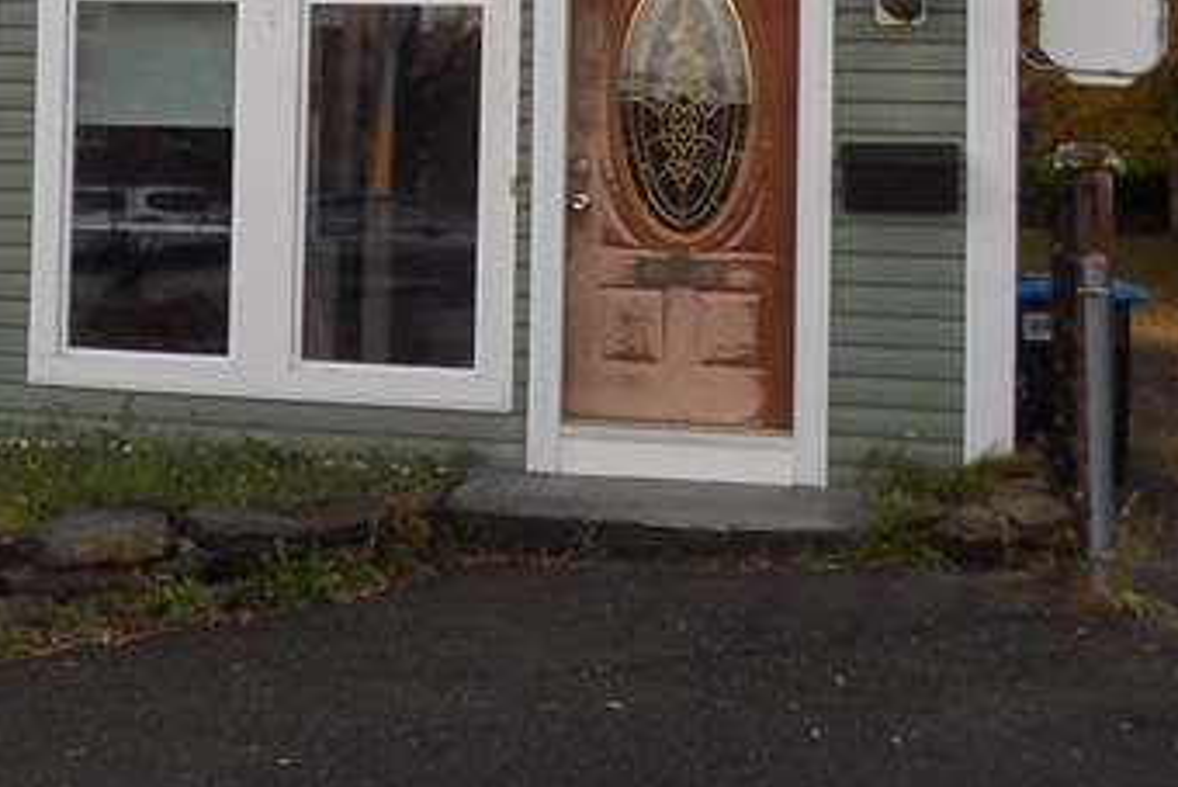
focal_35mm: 72
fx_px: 2357
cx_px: -31
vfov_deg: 18.6
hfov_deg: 26.4
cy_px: 49
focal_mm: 4
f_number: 3.1
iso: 80
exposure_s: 1/400
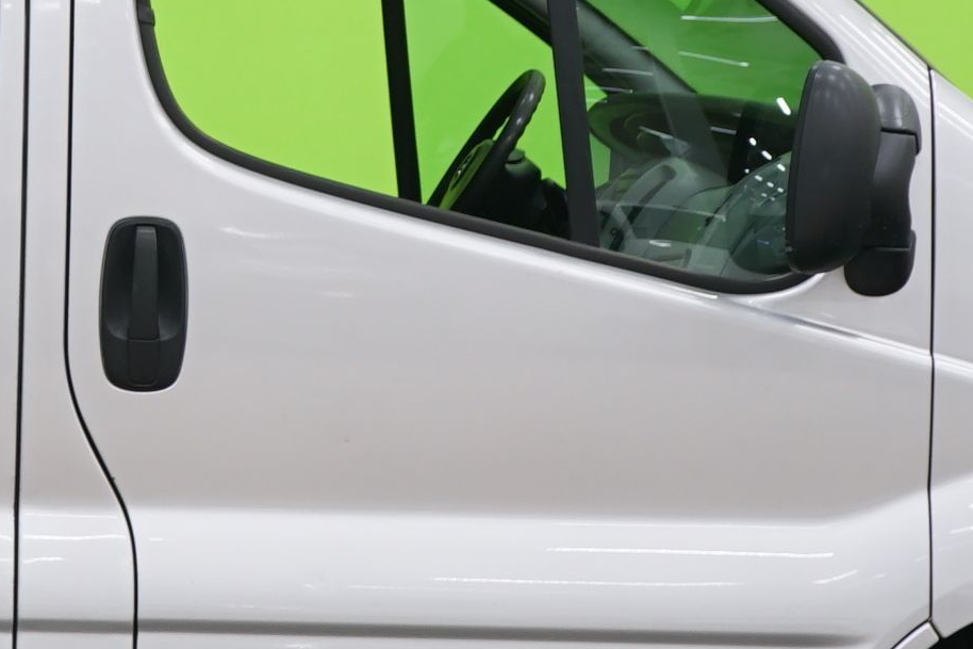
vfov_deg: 6.5
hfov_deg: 9.6
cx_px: -215
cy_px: 78
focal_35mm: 211
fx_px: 5701
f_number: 4.5
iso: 400
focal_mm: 49
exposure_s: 1/8
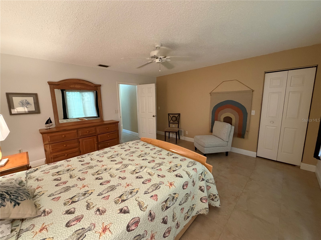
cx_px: 160
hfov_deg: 102.1
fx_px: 130
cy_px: 120
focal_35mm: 14
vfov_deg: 85.7
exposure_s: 1/60
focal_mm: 2.22
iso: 500
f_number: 2.2
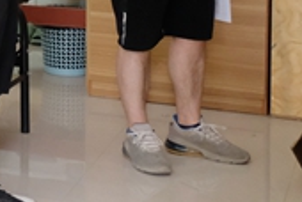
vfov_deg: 9.2
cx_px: -282
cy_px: -128
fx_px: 1210
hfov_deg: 12.6
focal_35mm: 144
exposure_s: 1/160
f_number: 4
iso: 5000
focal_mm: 23.3
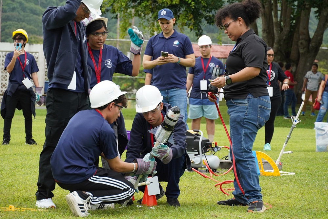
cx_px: 164
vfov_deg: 10.5
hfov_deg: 15.8
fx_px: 1184
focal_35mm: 130
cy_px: 110
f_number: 5.6
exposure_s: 1/640
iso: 800
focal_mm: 87
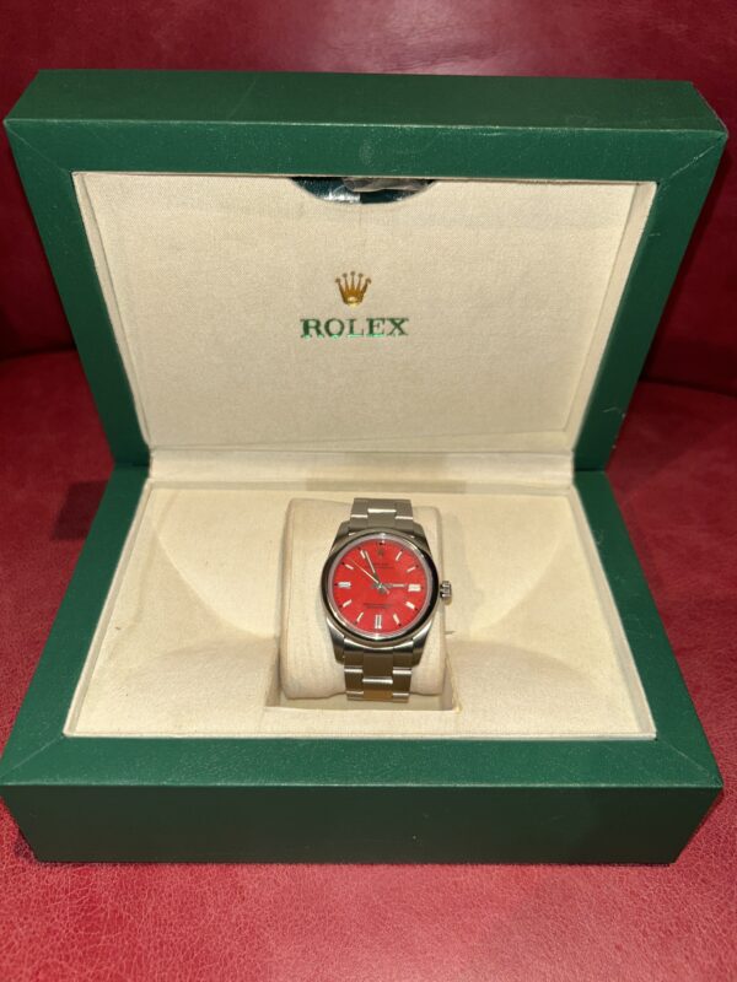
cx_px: 368
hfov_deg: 53.1
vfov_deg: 67.3
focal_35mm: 26
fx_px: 738
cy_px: 491
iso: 32
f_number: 1.5
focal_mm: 5.7
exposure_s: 1/69
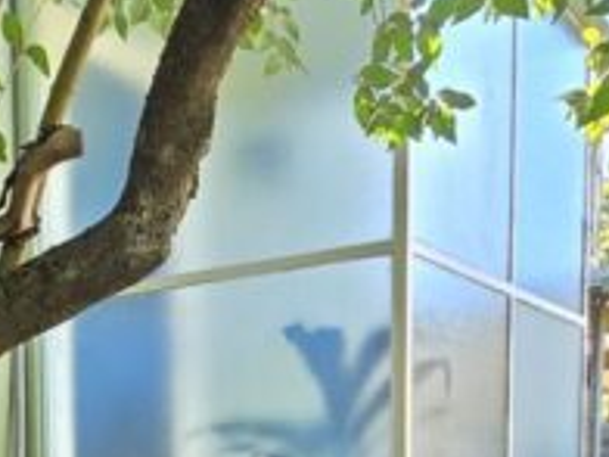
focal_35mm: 68
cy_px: 672
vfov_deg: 19.1
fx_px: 1196
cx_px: -12
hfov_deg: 26.9
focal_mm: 1.7
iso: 32
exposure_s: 1/50
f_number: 2.2
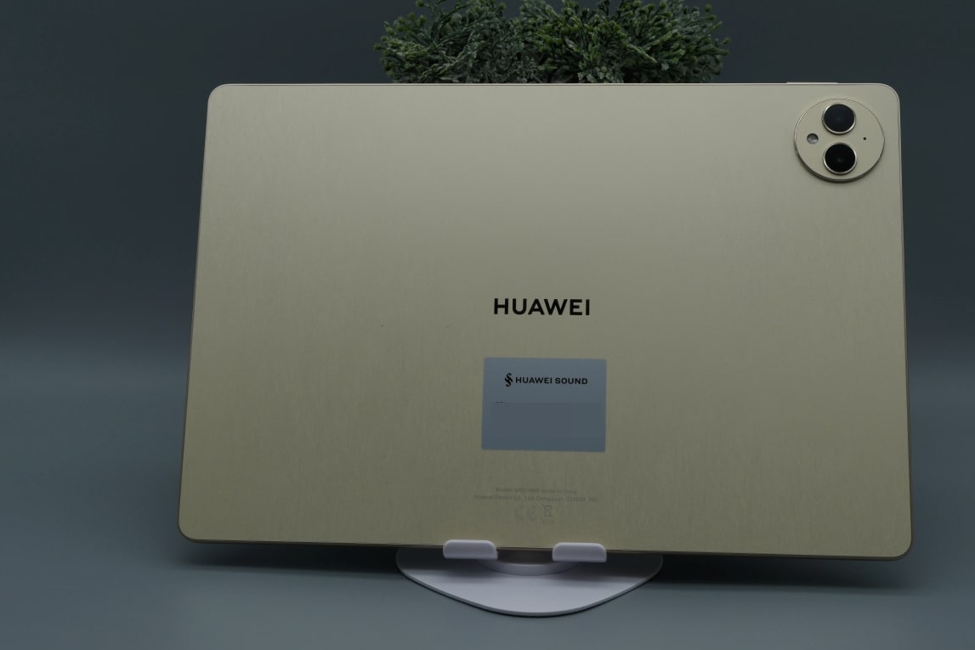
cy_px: 325
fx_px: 1408
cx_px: 490
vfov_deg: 26.0
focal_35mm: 52
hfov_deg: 38.2
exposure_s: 1/320
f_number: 8
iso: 500
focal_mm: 34.3
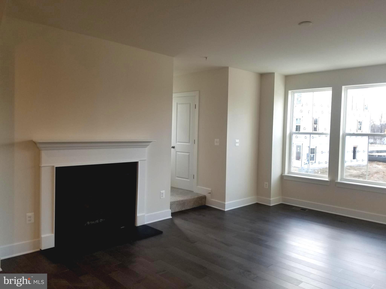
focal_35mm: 26
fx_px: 290
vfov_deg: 53.1
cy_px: 144
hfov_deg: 67.3
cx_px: 193
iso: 64
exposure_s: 1/120
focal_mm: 4.3
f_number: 1.7
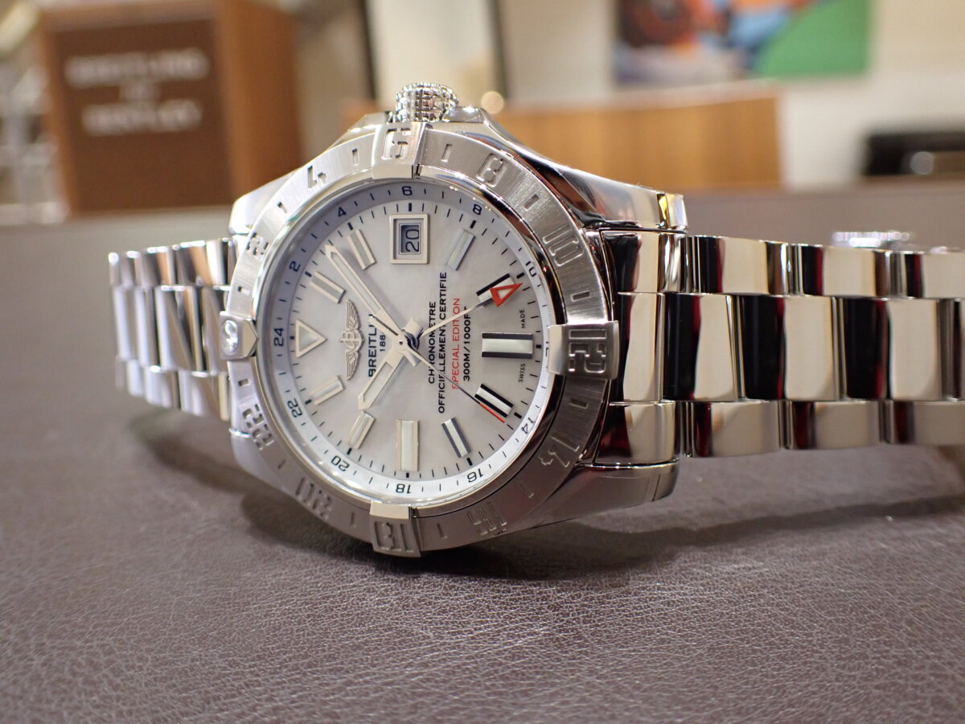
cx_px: 482
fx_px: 836
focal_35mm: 30
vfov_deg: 46.8
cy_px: 362
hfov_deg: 60.0
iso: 500
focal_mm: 5.4
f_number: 2.3
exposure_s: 1/125
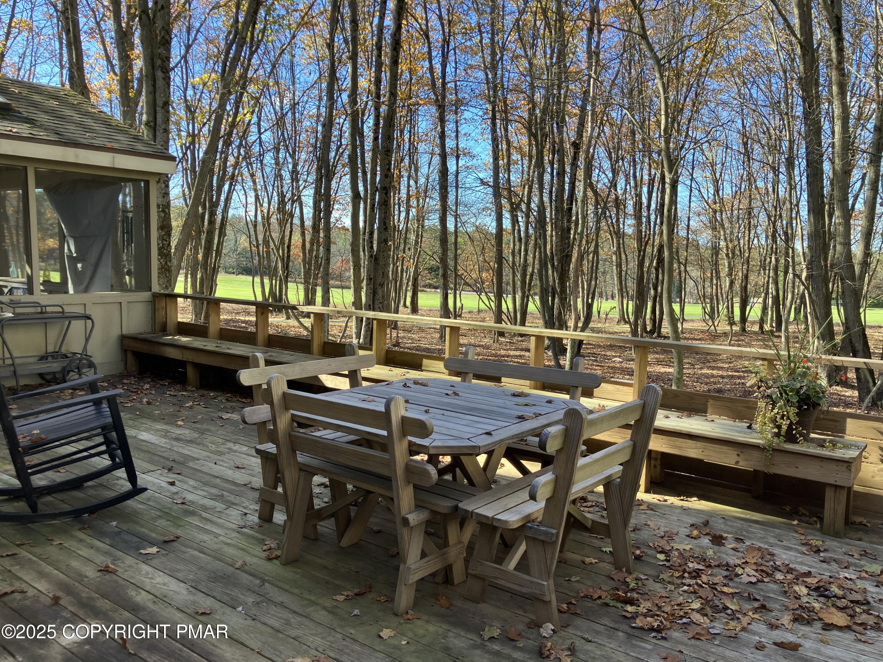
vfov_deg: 49.7
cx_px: 442
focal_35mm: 28
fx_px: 714
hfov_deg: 63.4
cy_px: 331
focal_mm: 3.99
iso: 25
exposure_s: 1/204
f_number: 1.8
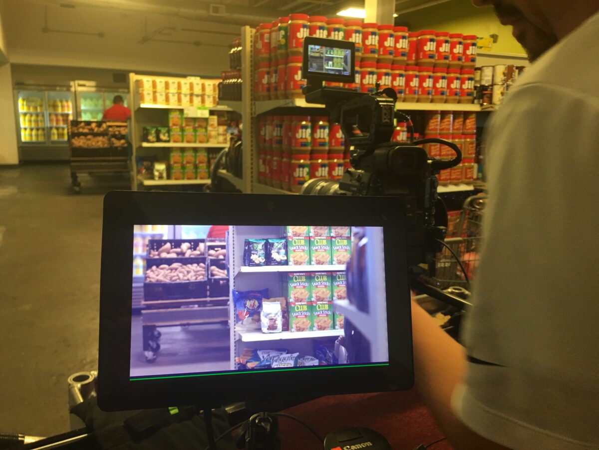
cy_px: 225
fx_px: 502
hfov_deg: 61.7
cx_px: 300
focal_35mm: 29
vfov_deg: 48.2
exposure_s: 1/15
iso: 40
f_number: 2.2
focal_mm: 4.15
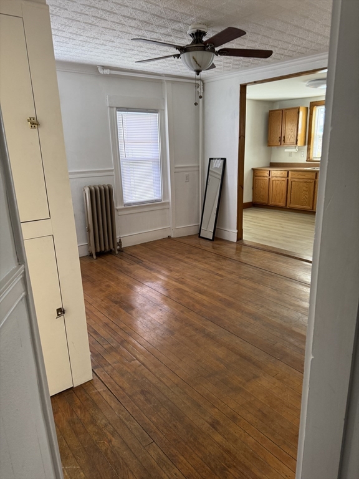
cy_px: 240
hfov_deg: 56.8
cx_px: 180
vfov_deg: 71.6
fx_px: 332
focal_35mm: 24
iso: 200
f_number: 1.78
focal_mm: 6.76
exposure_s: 1/69
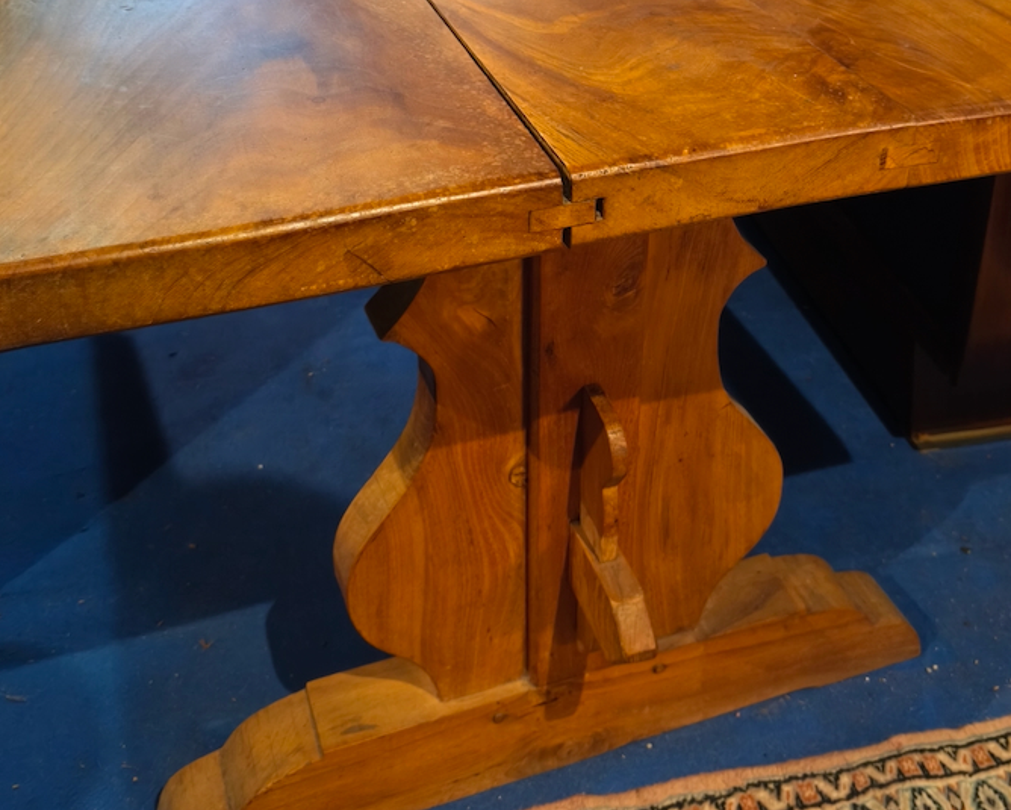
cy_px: 165
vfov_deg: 33.9
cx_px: 521
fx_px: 1287
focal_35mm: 43
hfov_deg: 42.9
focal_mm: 5.35
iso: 1000
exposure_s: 1/25
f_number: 1.7
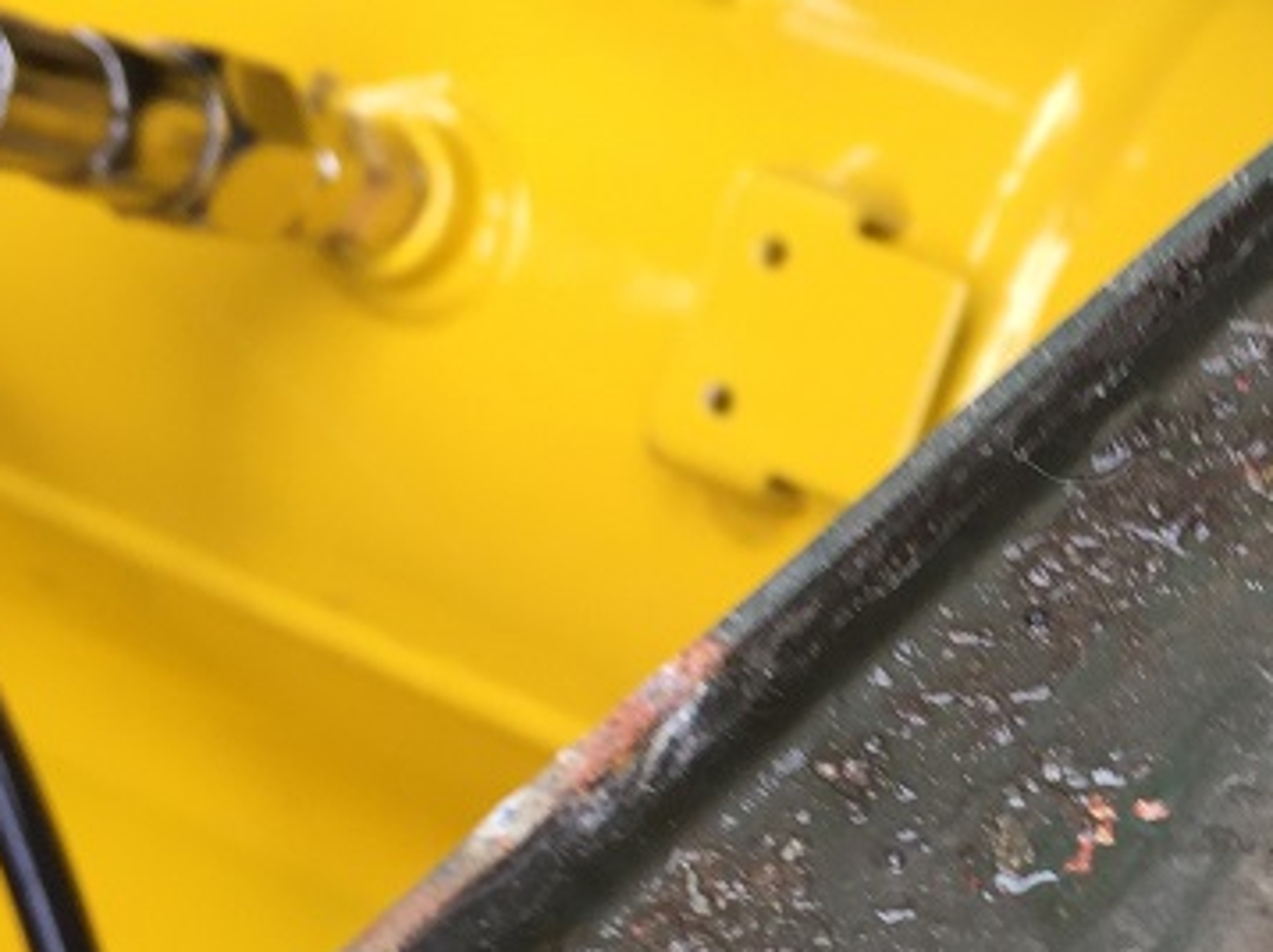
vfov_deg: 17.7
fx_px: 3050
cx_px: 1373
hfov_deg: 22.4
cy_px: 568
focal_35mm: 83
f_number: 2.2
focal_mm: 4.15
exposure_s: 1/101
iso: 32
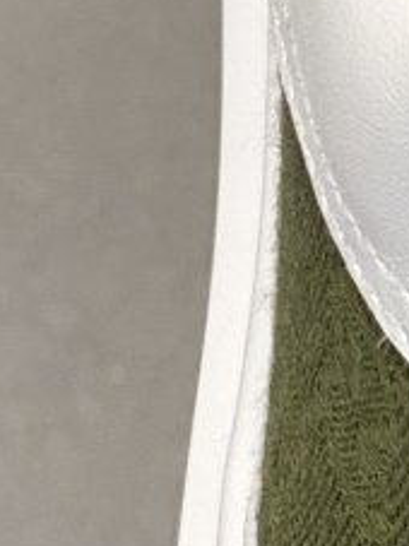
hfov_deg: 4.4
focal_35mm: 330
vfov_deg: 5.7
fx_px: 5204
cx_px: 799
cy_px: -940
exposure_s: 1/100
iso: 100
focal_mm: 6
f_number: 2
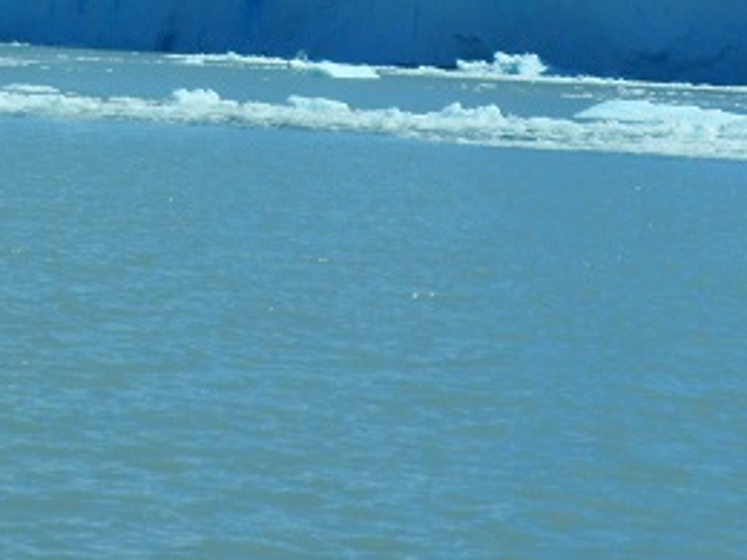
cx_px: -60
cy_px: -57
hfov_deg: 10.7
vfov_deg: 8.1
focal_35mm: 182
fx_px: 3927
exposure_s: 1/250
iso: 80
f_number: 9.8
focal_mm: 13.2
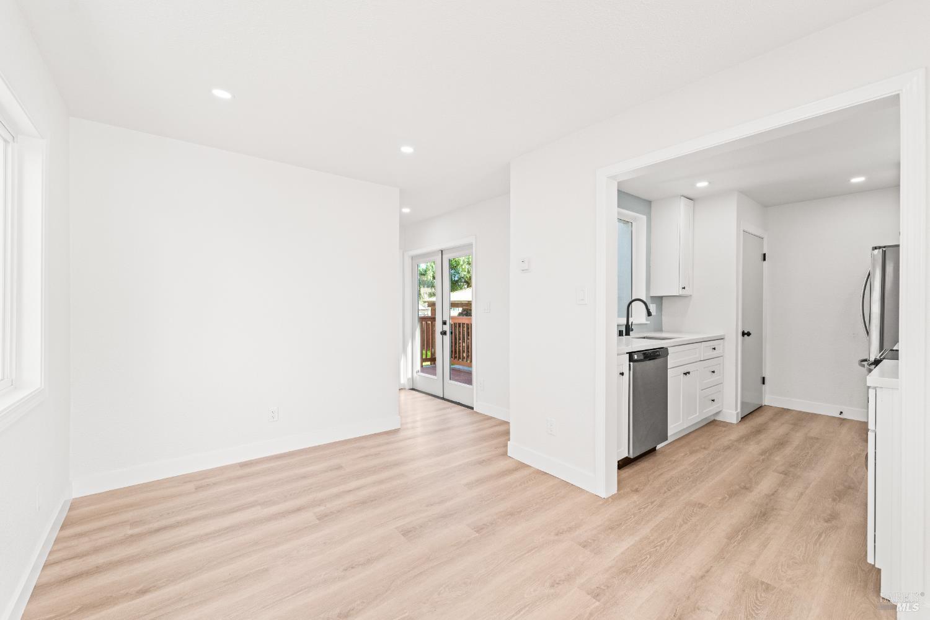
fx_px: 362
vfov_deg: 81.2
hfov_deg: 104.3
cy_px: 310
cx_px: 465
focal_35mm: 14
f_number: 7.1
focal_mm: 14
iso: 320
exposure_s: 1/15
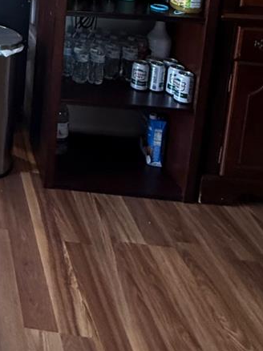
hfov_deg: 24.0
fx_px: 487
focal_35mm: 48
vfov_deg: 33.3
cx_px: -129
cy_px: -58
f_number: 2.2
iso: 320
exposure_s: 1/71
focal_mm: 2.22
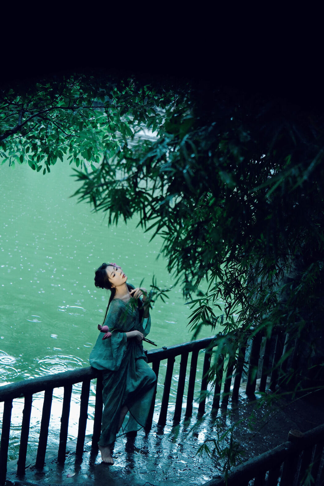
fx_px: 675
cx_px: 162
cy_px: 243
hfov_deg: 27.0
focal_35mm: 50
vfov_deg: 39.6
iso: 800
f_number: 2.8
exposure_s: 1/160
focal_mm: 33
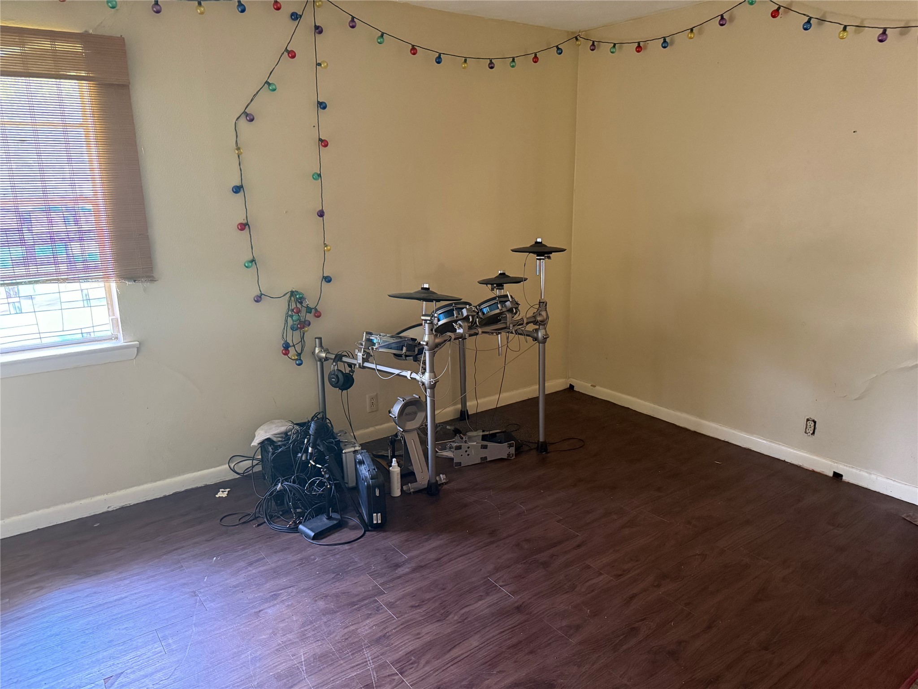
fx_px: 636
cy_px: 344
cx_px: 459
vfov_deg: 56.8
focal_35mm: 24
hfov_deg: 71.6
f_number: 1.78
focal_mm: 6.76
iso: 800
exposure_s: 1/48
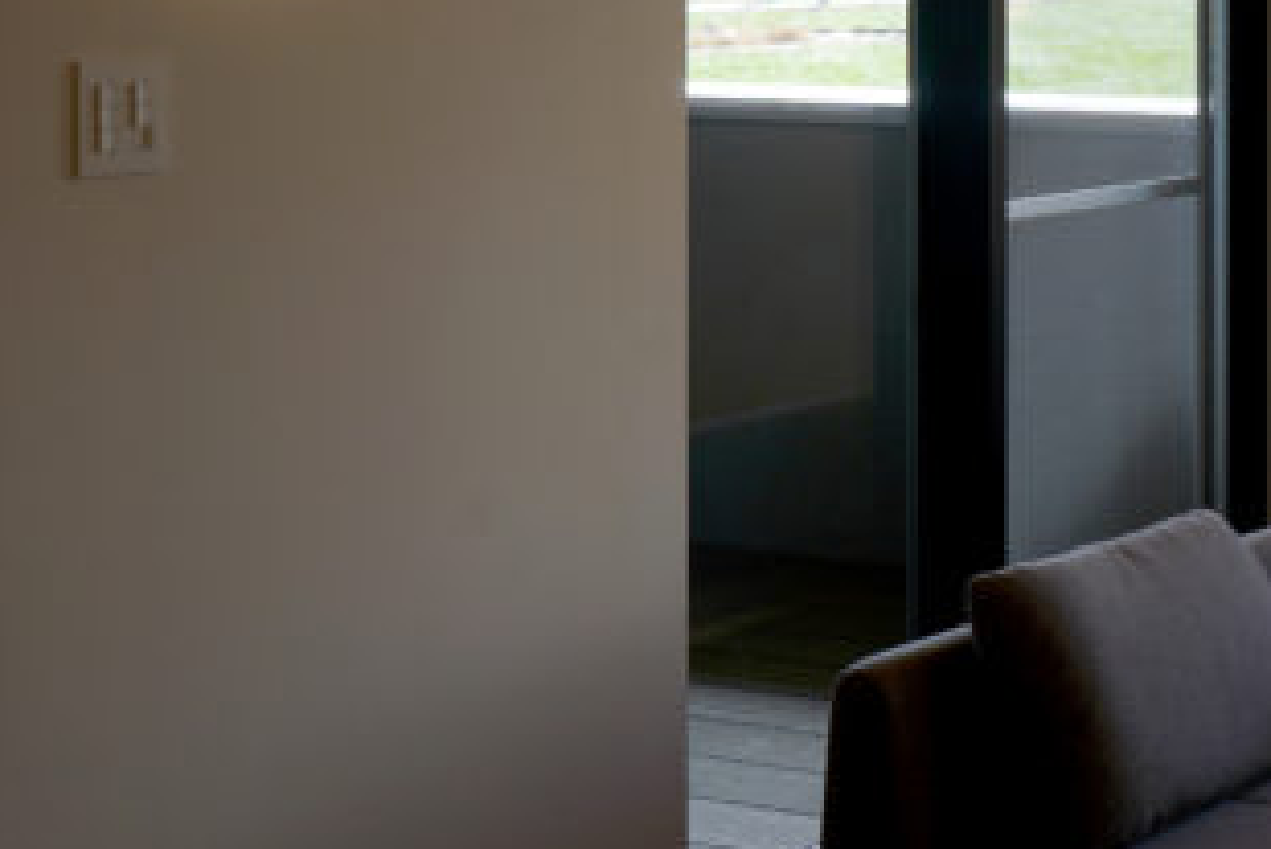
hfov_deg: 21.1
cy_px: 21
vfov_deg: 14.7
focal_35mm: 92
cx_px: 1394
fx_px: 3249
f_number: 5.6
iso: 100
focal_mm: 38
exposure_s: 1/80
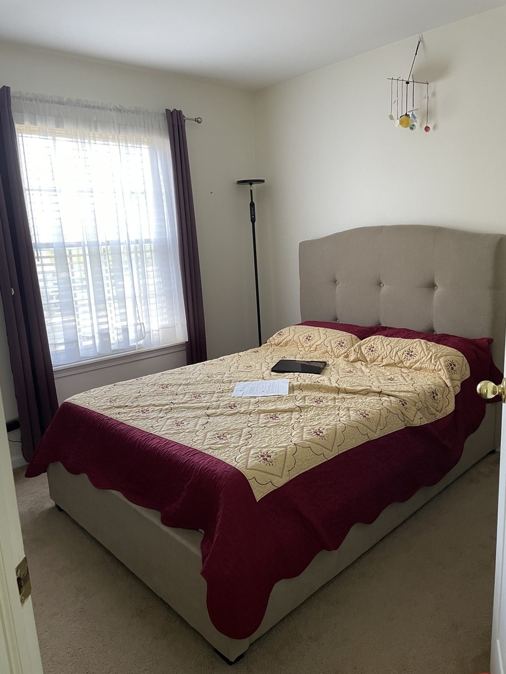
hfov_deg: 53.1
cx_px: 253
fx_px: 507
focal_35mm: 26
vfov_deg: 67.3
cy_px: 337
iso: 100
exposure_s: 1/60
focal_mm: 4.2
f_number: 1.6
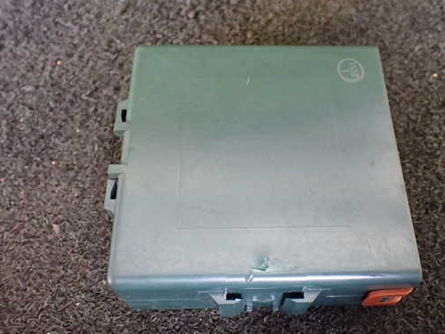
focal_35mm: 36
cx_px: 257
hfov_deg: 51.2
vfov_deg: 39.7
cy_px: 167
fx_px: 463
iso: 800
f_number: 2.3
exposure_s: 1/80
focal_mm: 5.4
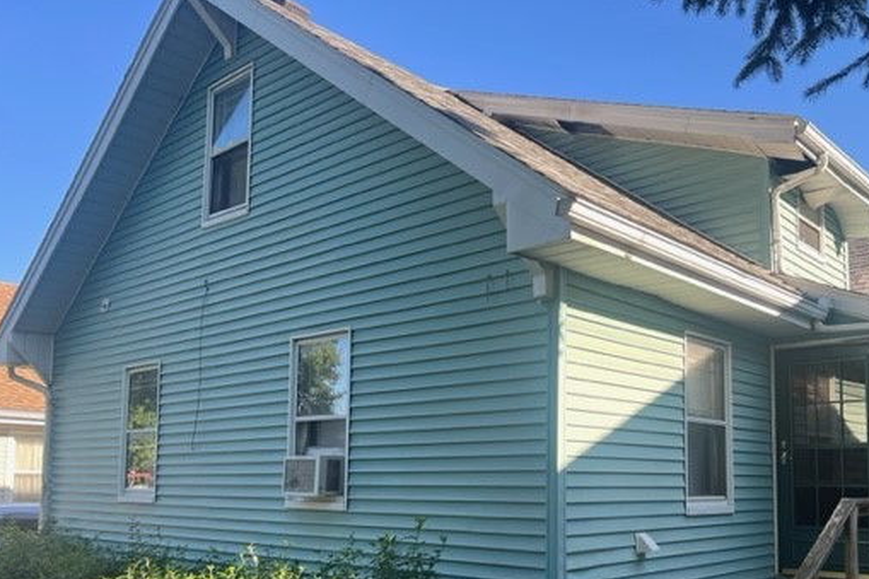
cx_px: 534
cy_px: 406
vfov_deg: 38.2
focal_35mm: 34
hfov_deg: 55.3
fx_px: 820
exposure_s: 1/650
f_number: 1.5
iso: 50
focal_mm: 5.7
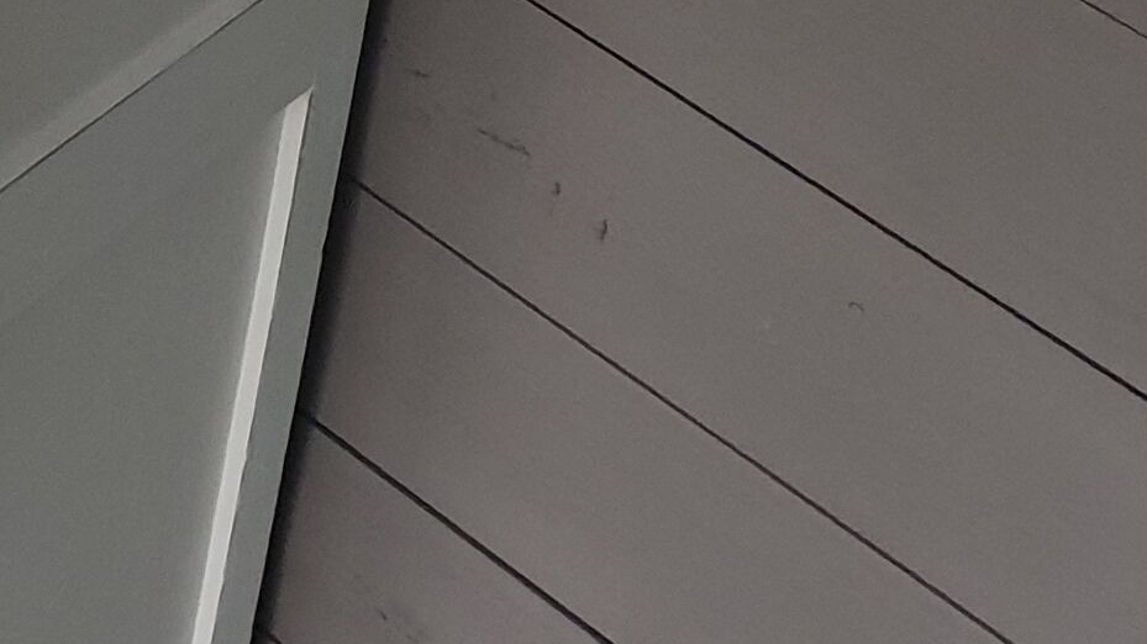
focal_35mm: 123
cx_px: -484
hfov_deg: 16.2
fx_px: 3740
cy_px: -755
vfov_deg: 9.1
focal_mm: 4.3
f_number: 1.5
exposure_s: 1/48
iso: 250
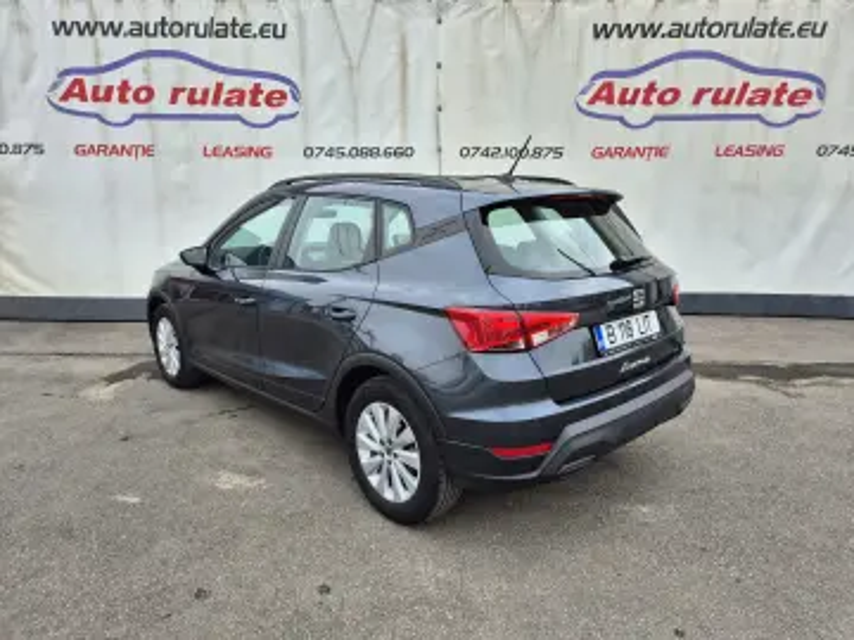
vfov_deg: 58.9
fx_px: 567
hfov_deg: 73.9
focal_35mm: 23
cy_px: 320
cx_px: 427
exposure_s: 1/236
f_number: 1.8
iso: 25
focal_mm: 5.4
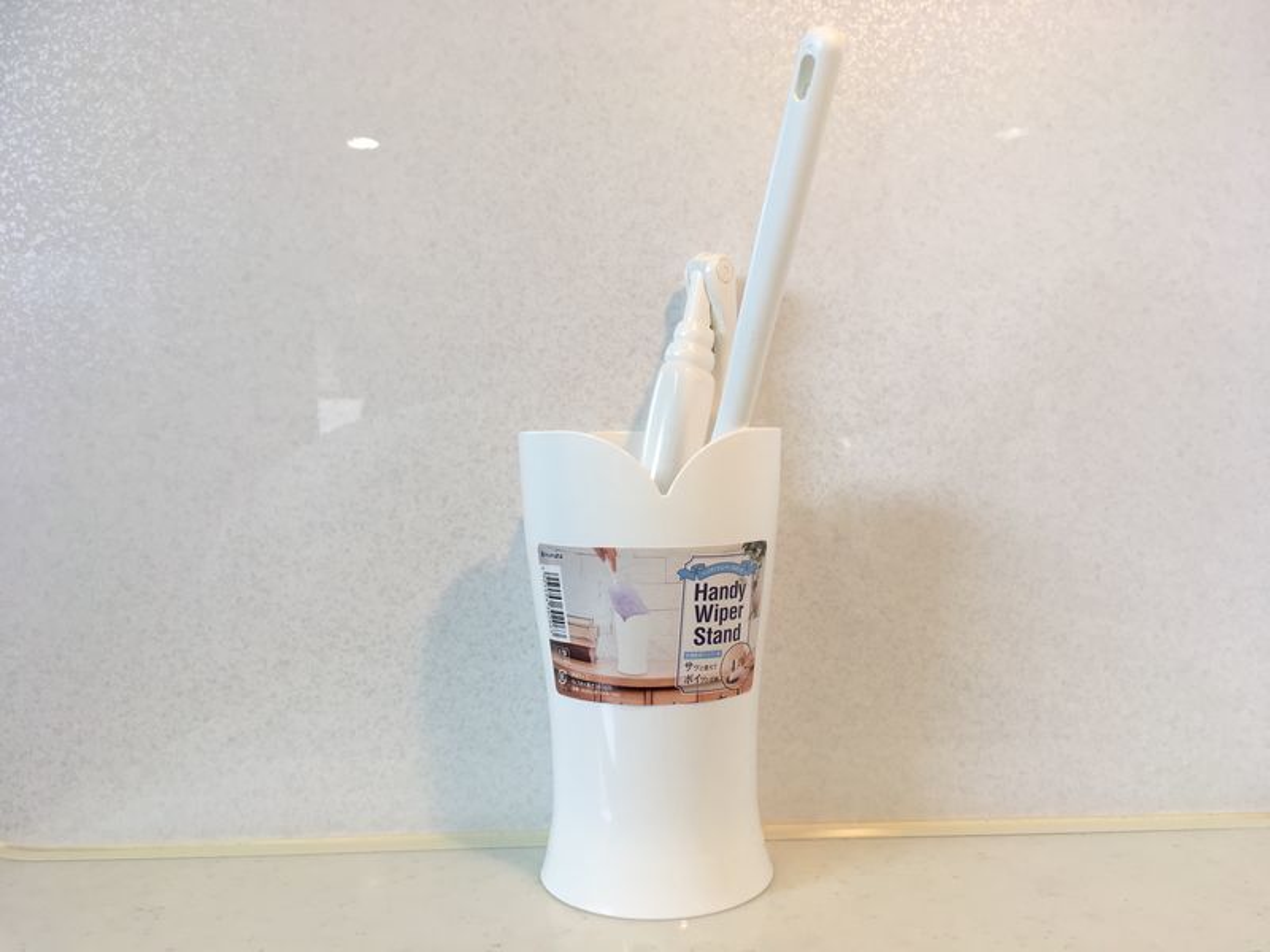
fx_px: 1064
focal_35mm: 29
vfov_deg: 48.2
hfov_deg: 61.7
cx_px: 635
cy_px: 476
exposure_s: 1/50
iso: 32
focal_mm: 4.15
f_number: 2.2
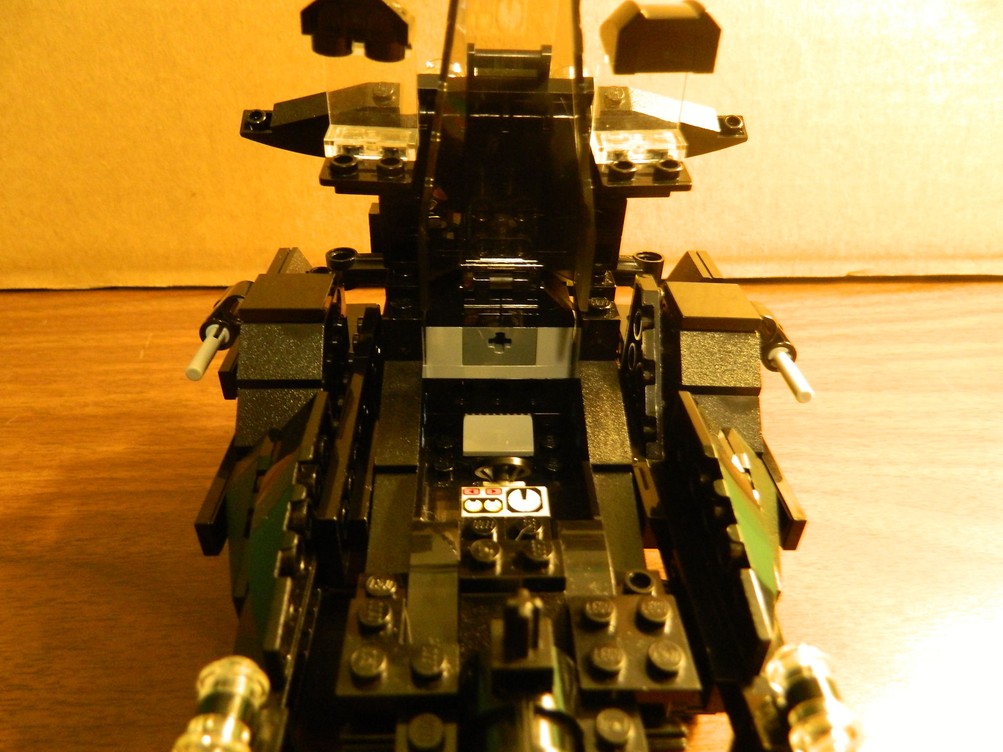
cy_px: 376
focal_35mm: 25
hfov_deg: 69.4
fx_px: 724
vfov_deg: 54.9
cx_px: 502
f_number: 3.1
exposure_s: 1/6
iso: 400
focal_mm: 4.5
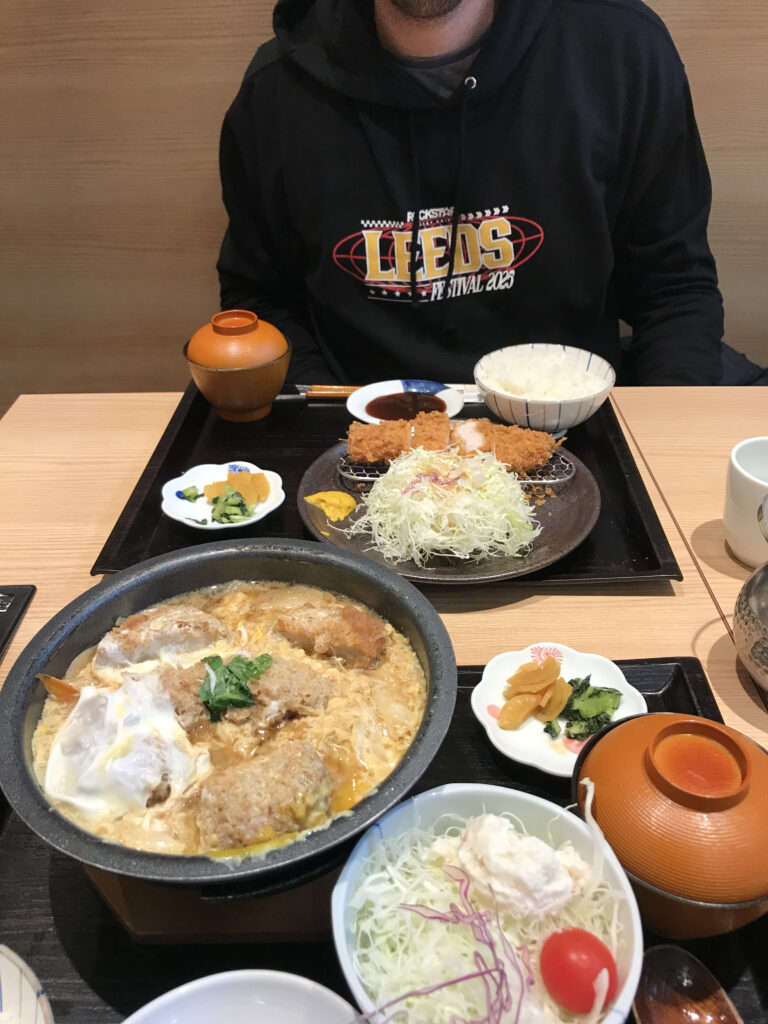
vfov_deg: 63.4
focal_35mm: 28
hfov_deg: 49.7
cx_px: 384
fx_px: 828
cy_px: 512
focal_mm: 3.99
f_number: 1.8
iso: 25
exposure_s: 1/33
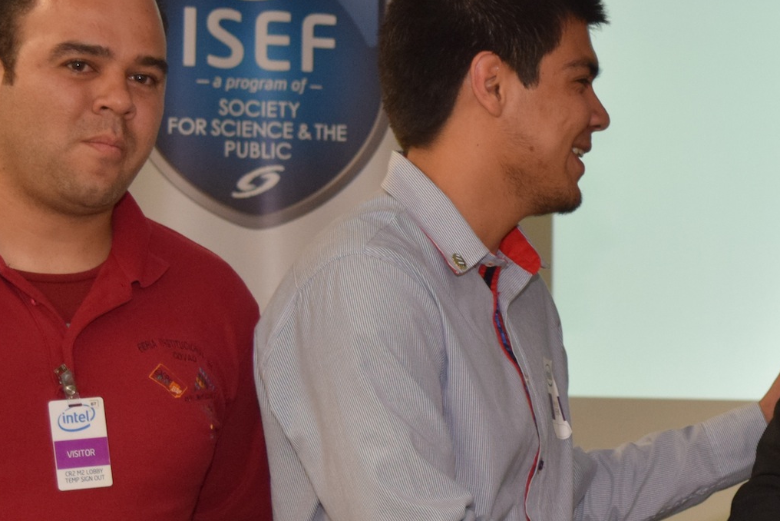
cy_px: 375
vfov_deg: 8.9
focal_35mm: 155
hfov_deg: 13.0
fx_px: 3359
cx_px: 835
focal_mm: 42
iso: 800
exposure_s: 1/100
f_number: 5
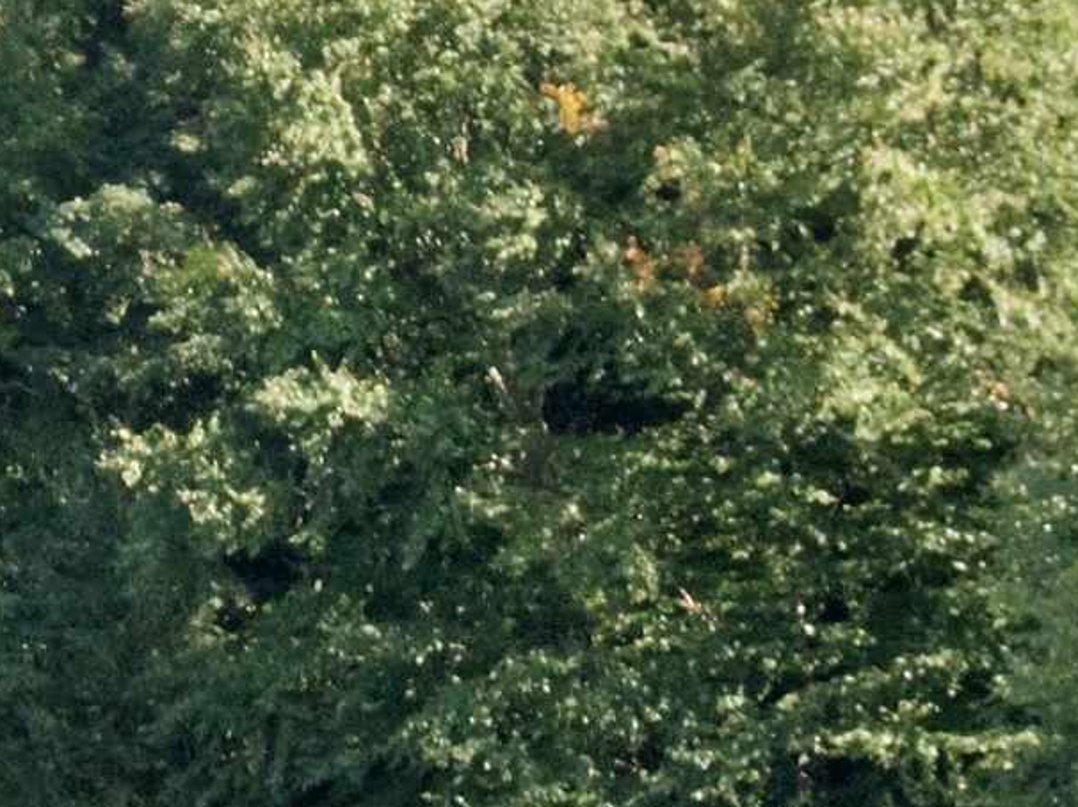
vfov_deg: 6.4
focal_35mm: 233
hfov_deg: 8.3
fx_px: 7253
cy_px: 619
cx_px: -694
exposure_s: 1/80
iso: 100
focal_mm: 8.23
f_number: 3.7
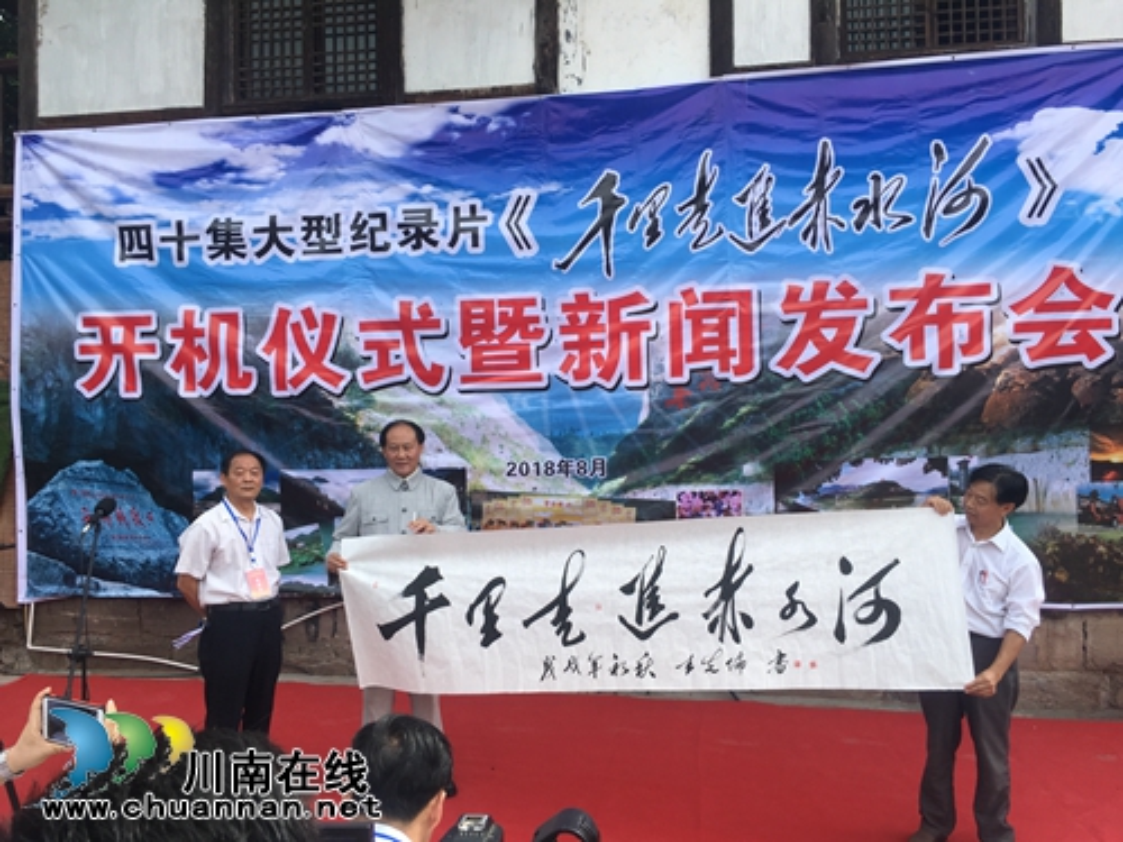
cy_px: 421
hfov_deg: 61.7
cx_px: 562
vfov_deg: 48.2
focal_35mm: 29
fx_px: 941
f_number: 2.2
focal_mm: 4.15
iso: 25
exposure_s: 1/620
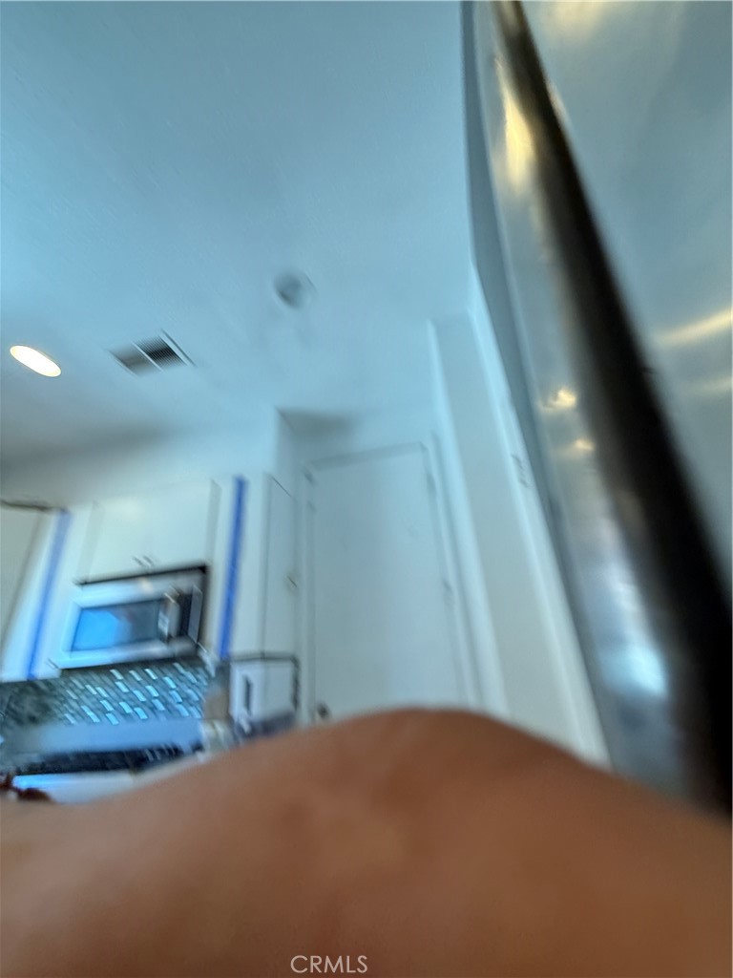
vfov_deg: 102.1
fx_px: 395
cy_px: 489
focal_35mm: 14
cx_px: 366
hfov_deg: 85.7
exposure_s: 1/60
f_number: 2.2
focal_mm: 2.22
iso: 200
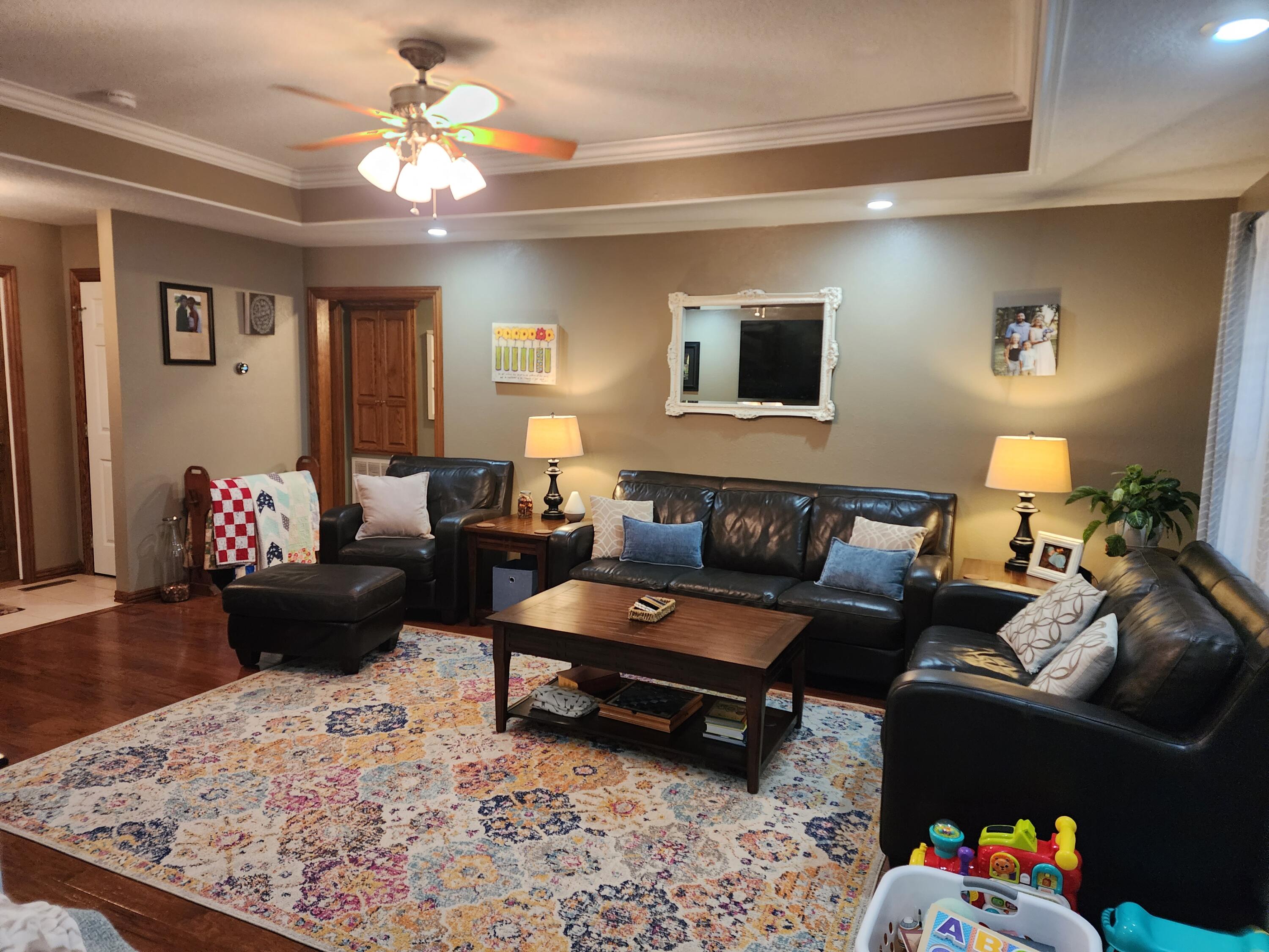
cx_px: 634
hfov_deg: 73.9
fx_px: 843
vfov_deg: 58.9
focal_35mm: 23
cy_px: 476
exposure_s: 1/120
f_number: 1.8
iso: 640
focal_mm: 6.4
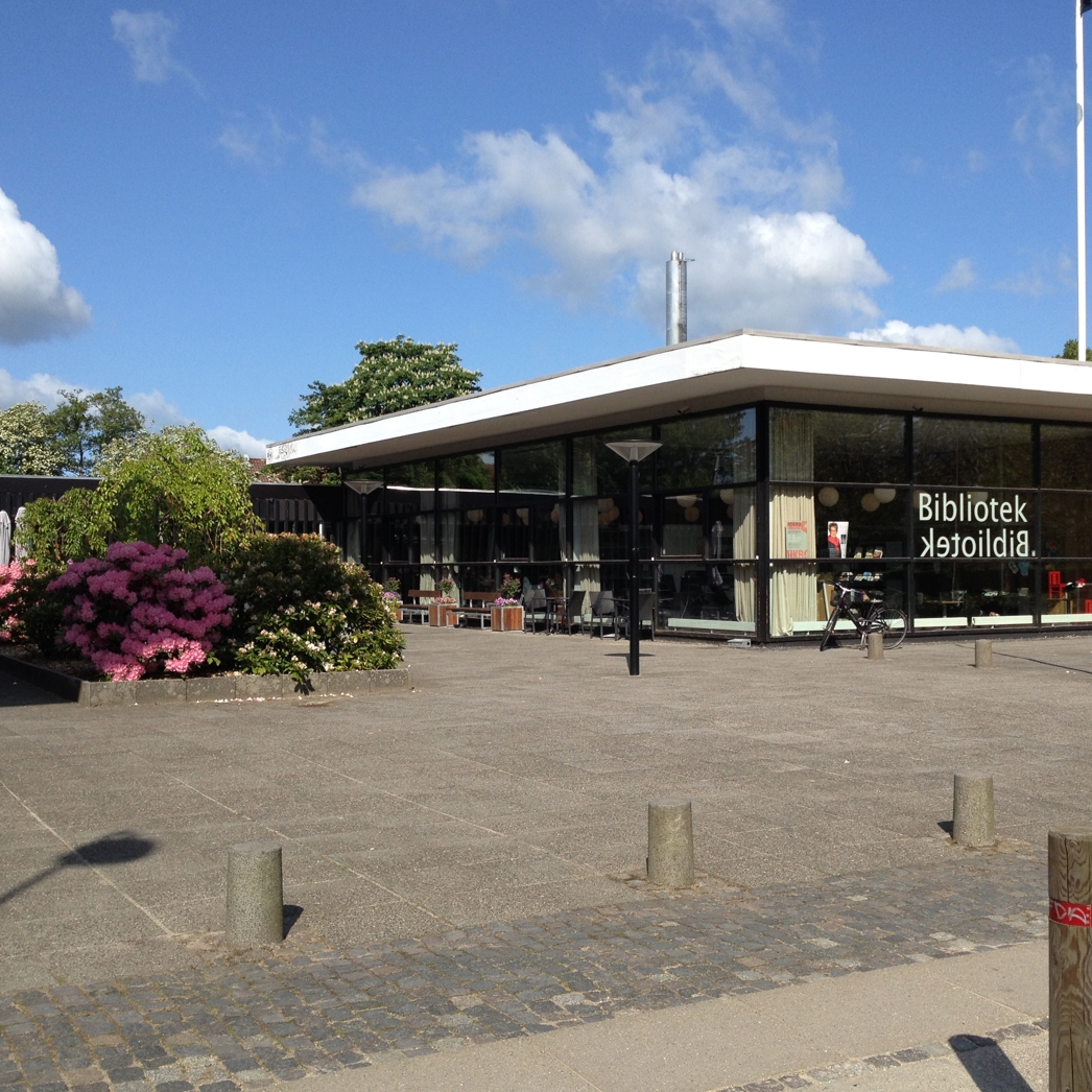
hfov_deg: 40.0
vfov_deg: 40.0
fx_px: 1499
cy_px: 550
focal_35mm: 42
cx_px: 608
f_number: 2.4
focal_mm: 4.28
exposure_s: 1/1727
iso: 50
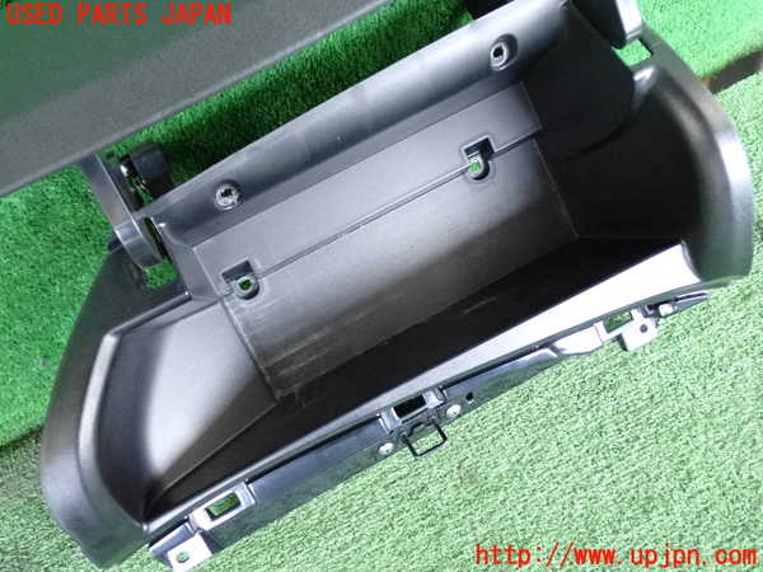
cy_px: 286
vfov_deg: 39.7
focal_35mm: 36
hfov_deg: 51.4
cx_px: 382
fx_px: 794
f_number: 2.5
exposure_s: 1/125
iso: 1600
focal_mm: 6.37
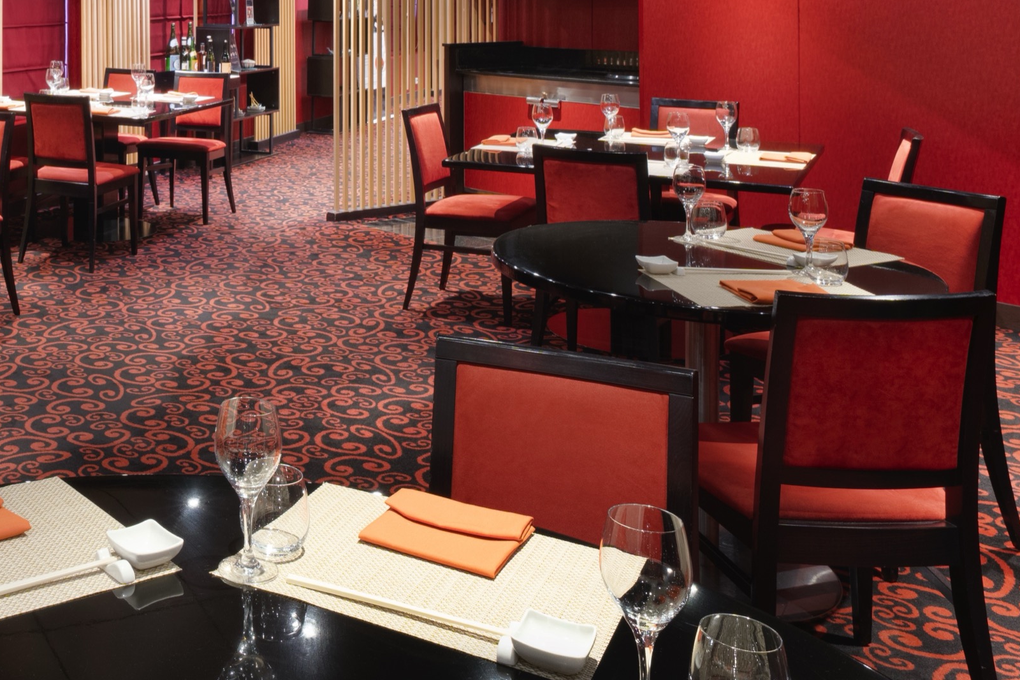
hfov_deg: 40.2
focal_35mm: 45
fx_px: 1275
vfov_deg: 28.2
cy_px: 10
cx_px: 96
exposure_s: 8
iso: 400
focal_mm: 18
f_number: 11
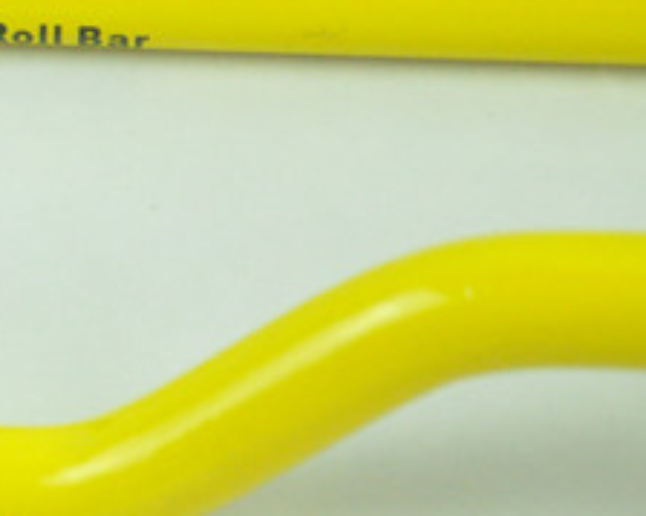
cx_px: -349
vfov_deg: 5.7
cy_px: 144
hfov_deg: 7.0
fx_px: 5198
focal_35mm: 272
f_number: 5.6
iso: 3200
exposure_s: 1/500
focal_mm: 62
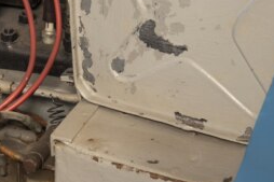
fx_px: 1080
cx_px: 30
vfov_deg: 9.6
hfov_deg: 14.3
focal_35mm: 142
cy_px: 0
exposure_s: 6
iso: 100
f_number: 10
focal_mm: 47
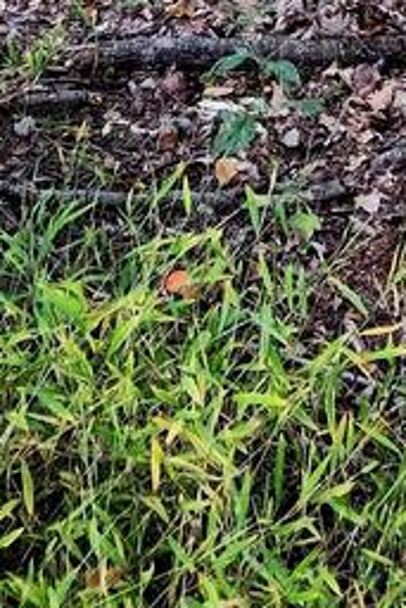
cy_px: -373
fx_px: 1706
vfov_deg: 17.6
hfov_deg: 13.4
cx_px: 380
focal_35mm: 101
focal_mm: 6.4
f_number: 1.8
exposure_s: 1/40
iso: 640
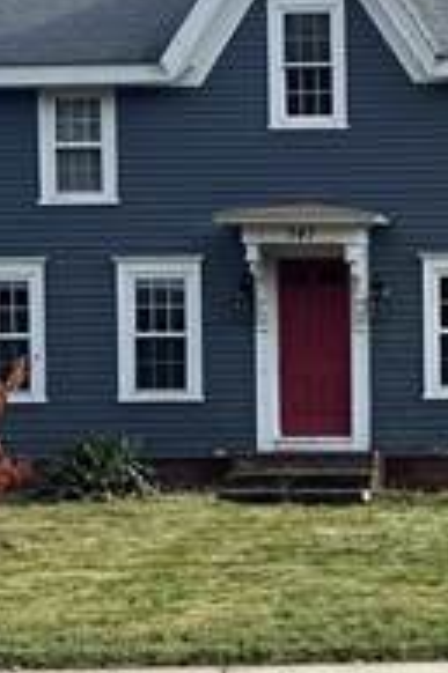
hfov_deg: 12.3
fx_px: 2001
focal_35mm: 107
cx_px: 601
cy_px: 458
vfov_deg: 19.0
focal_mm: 5.1
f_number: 1.6
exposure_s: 1/1477
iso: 50
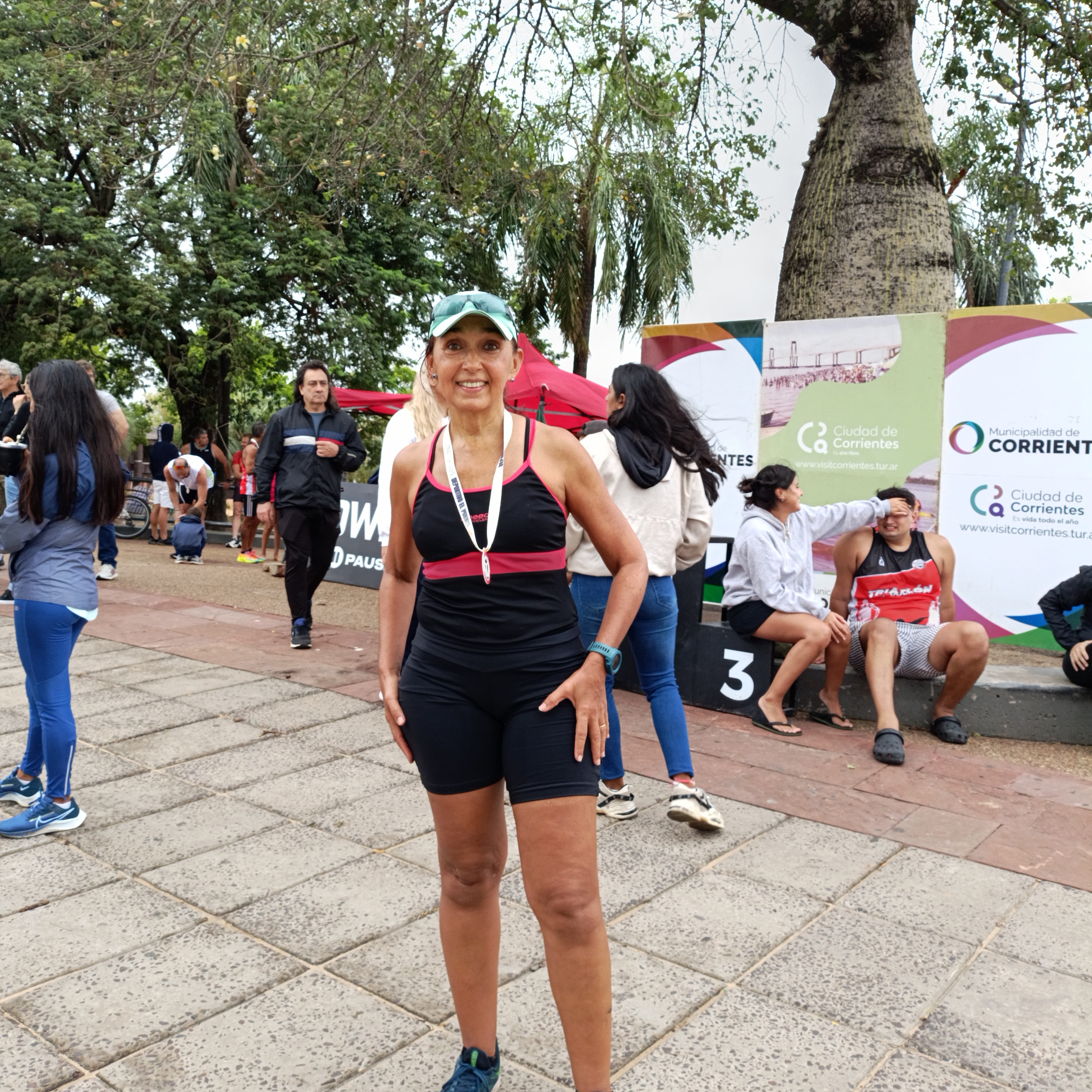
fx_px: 1071
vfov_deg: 53.9
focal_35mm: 30
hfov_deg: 54.0
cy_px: 491
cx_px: 542
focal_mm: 4.71
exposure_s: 1/112
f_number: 1.7
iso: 50
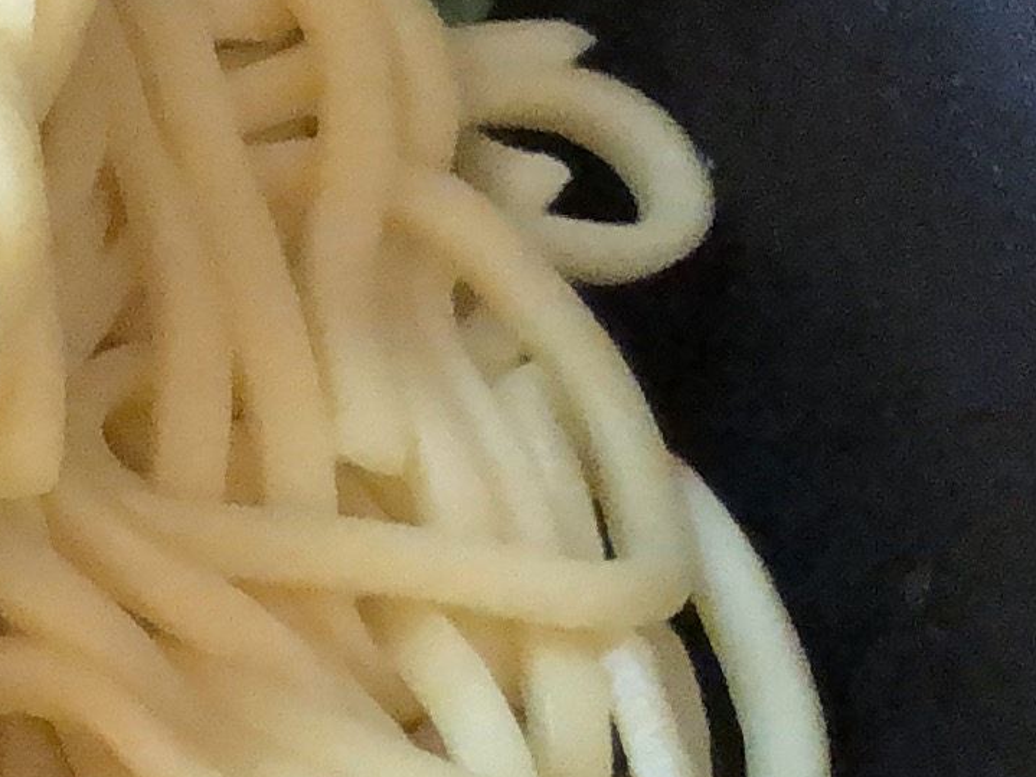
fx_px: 4698
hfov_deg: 10.6
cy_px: 940
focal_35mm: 157
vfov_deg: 9.3
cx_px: -1532
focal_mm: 3.99
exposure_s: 1/60
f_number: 1.8
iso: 250
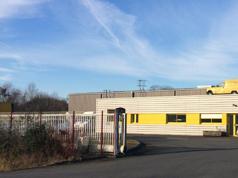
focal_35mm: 55
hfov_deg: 34.0
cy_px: 97
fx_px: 378
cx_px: 188
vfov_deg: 26.5
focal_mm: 4.15
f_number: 2.2
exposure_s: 1/2053
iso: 32
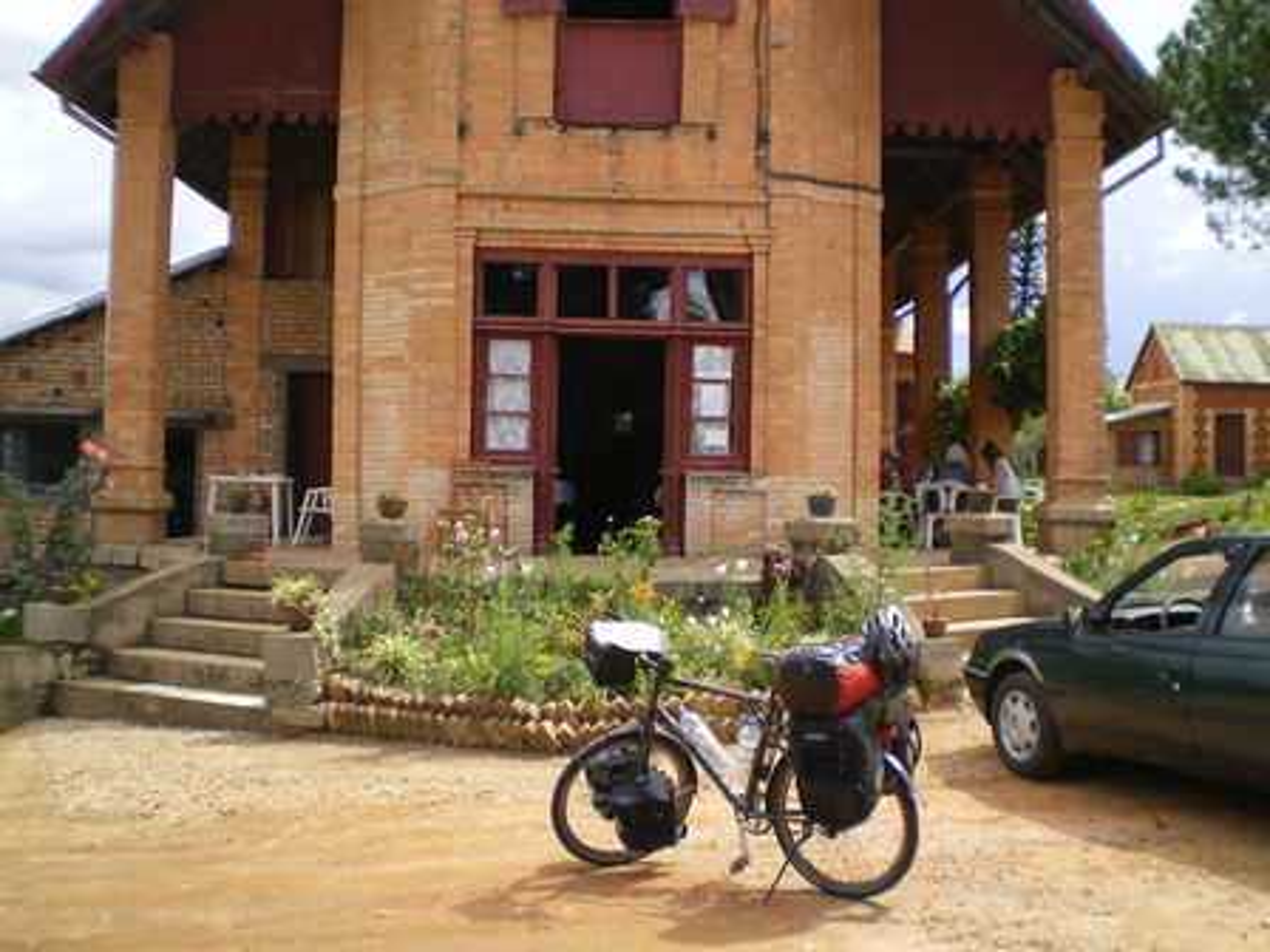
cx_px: 635
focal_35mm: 38
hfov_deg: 49.0
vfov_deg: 37.7
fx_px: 1394
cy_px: 476
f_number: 3.1
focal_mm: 6.3
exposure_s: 1/200
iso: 64
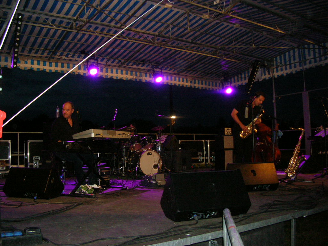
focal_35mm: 35
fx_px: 332
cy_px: 123
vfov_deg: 40.7
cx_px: 164
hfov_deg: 52.6
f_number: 2.8
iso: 200
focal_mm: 5.8
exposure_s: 1/60.1
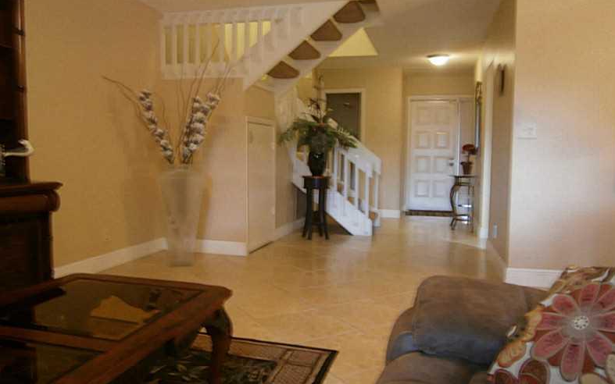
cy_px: 194
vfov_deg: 44.5
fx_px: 469
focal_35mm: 28
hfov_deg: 66.5
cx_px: 312
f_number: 2.8
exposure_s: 1/6
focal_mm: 4.7
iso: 125
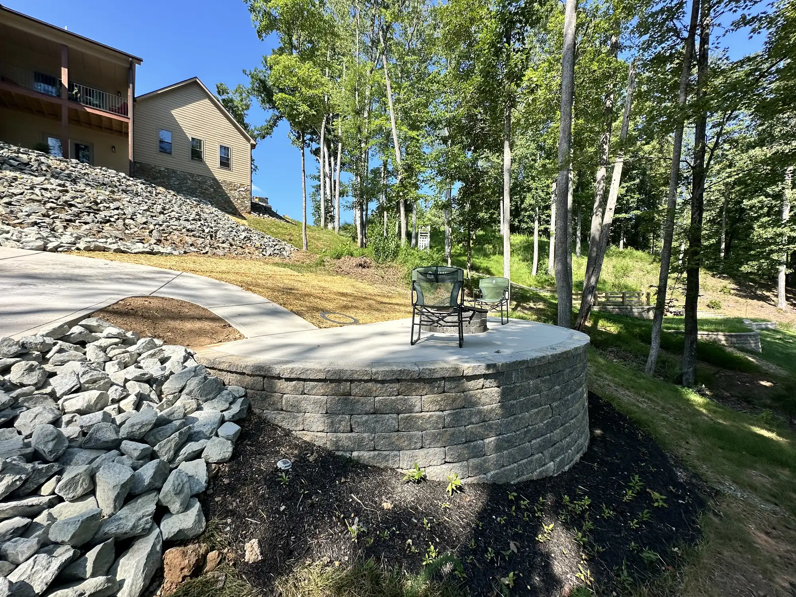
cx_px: 398
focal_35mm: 14
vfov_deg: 85.7
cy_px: 298
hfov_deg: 102.1
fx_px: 322
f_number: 2.2
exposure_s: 1/1247
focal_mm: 2.22
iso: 50
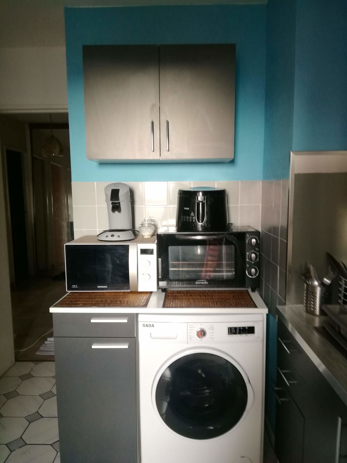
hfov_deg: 53.1
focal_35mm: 26
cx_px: 174
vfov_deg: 67.3
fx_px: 347
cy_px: 232
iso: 160
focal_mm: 4.04
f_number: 2
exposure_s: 1/30
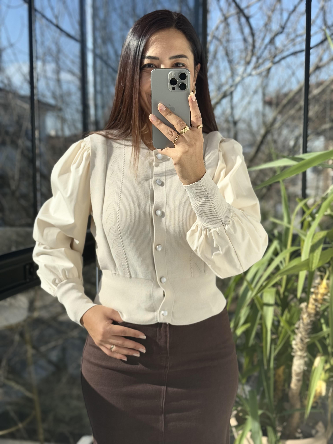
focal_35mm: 48
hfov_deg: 30.3
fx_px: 616
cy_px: 222
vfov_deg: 39.7
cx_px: 166
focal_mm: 6.76
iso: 64
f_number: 1.78
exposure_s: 1/1287
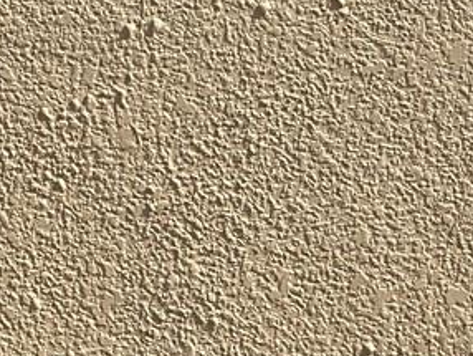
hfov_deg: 10.6
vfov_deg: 9.2
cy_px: 286
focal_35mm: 162
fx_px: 2215
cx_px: -624
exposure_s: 1/3125
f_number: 1.8
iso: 16
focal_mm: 3
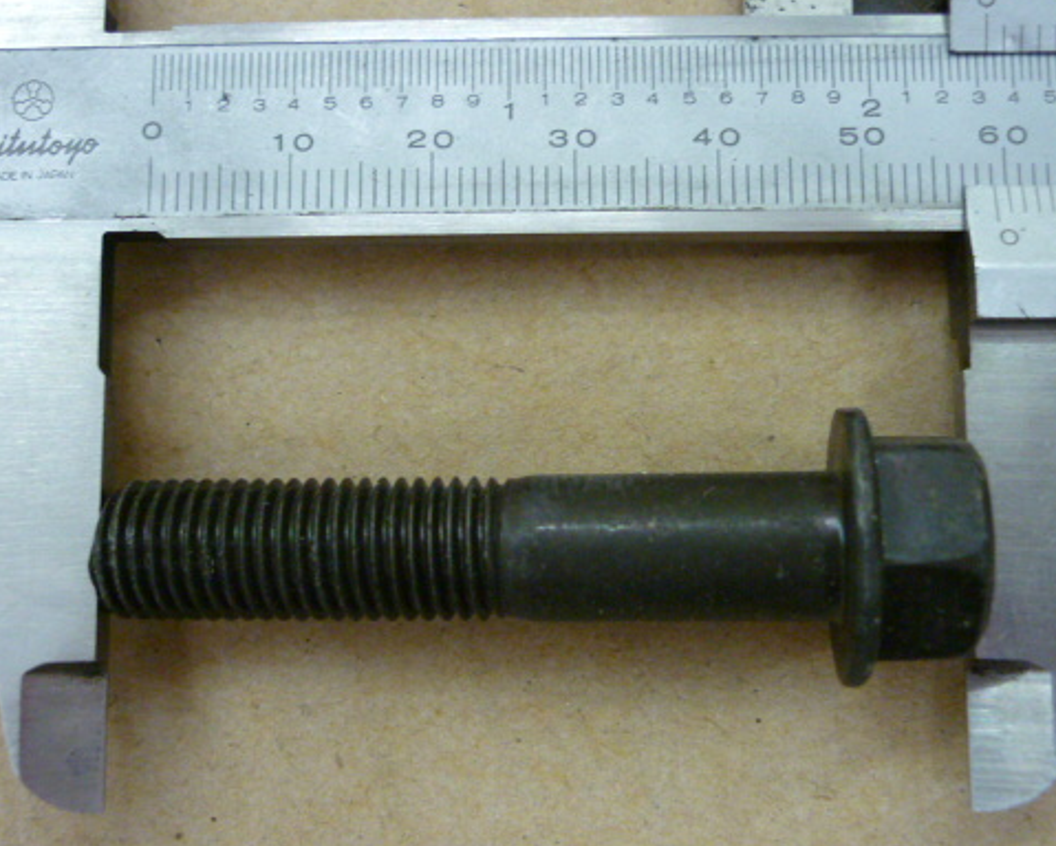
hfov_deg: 42.9
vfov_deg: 34.9
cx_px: 525
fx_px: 1345
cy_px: 410
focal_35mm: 43
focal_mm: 5.5
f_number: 2.8
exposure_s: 1/15
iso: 400
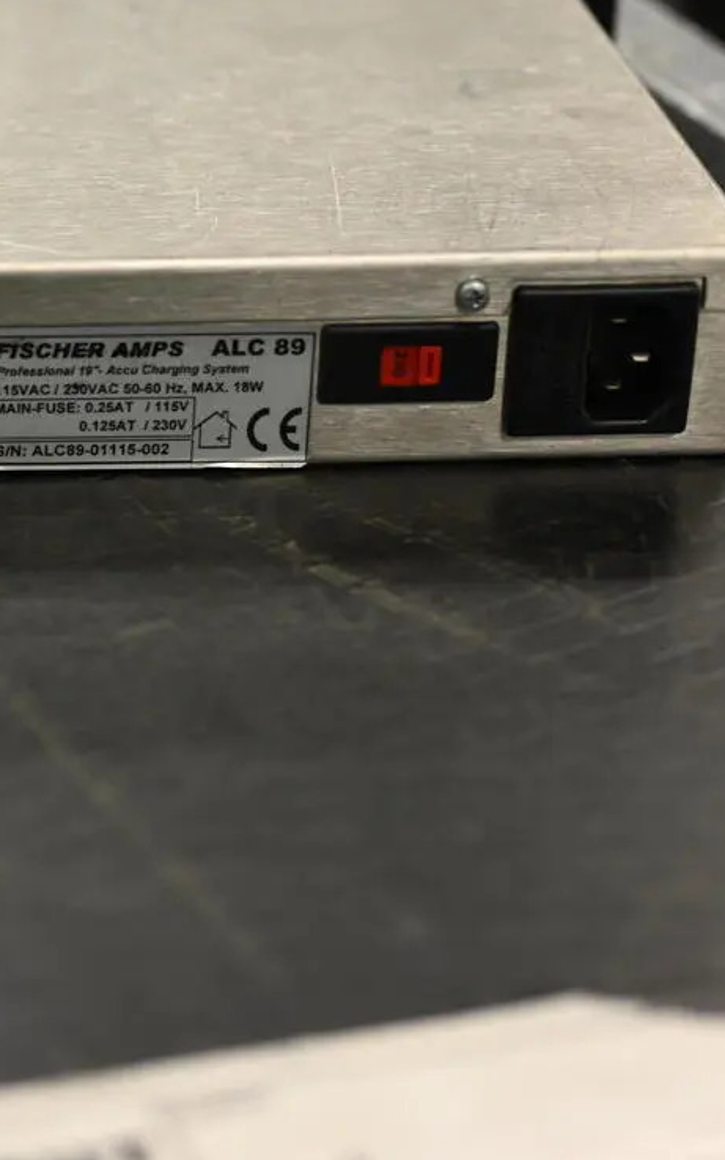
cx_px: -318
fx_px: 3539
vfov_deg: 18.5
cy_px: 362
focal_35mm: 112
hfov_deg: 11.3
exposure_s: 1/125
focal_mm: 50
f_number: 2.8
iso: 1250
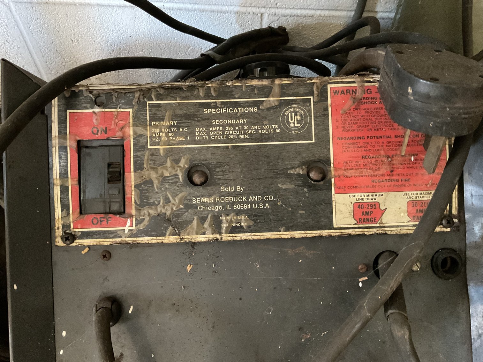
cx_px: 242
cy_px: 181
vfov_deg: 48.2
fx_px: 405
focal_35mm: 29
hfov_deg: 61.7
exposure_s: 1/24
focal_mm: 3
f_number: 1.8
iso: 500
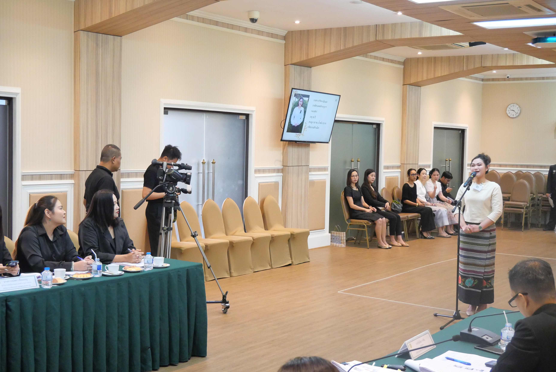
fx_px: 726
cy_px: 186
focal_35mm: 47
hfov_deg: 41.9
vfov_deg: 28.7
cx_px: 278
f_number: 4.3
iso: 3200
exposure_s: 1/60
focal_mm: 23
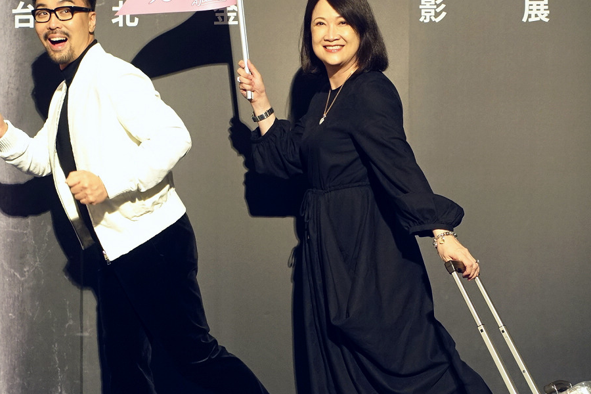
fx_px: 1051
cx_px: 236
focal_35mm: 64
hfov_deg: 31.3
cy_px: 252
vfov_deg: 21.2
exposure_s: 1/40
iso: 640
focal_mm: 11.69
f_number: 2.8
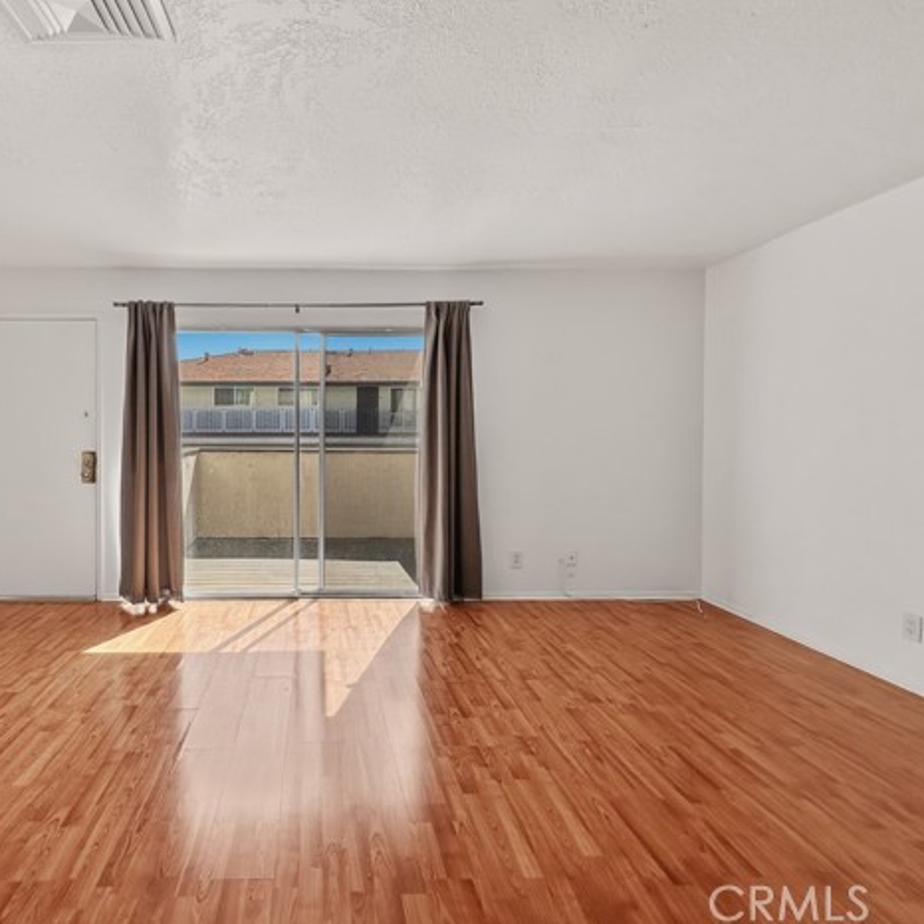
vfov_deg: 84.0
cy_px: 456
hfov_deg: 81.7
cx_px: 323
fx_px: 513
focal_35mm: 17
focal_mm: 2.2
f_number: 2.2
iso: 40
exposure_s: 1/545
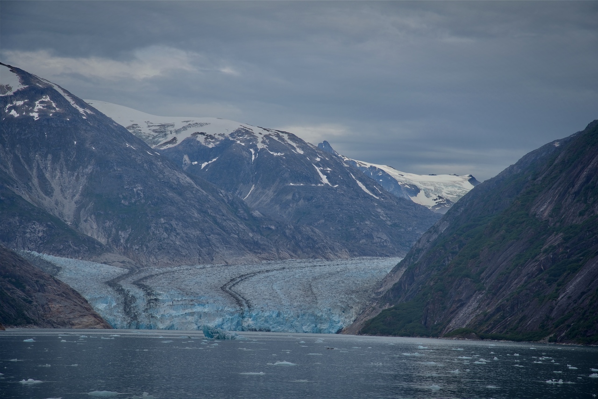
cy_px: 200
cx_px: 299
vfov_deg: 11.4
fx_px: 1994
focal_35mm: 120
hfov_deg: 17.1
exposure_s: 1/250
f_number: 8
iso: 100
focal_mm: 120
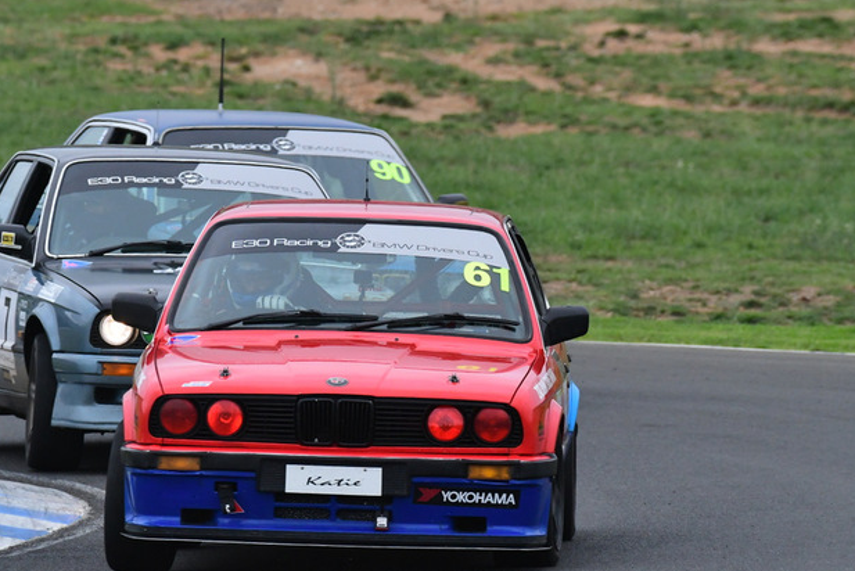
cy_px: 219
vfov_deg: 1.7
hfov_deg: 2.6
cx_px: 328
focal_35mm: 797
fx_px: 18937
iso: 2000
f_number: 9
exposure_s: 1/640
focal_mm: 410
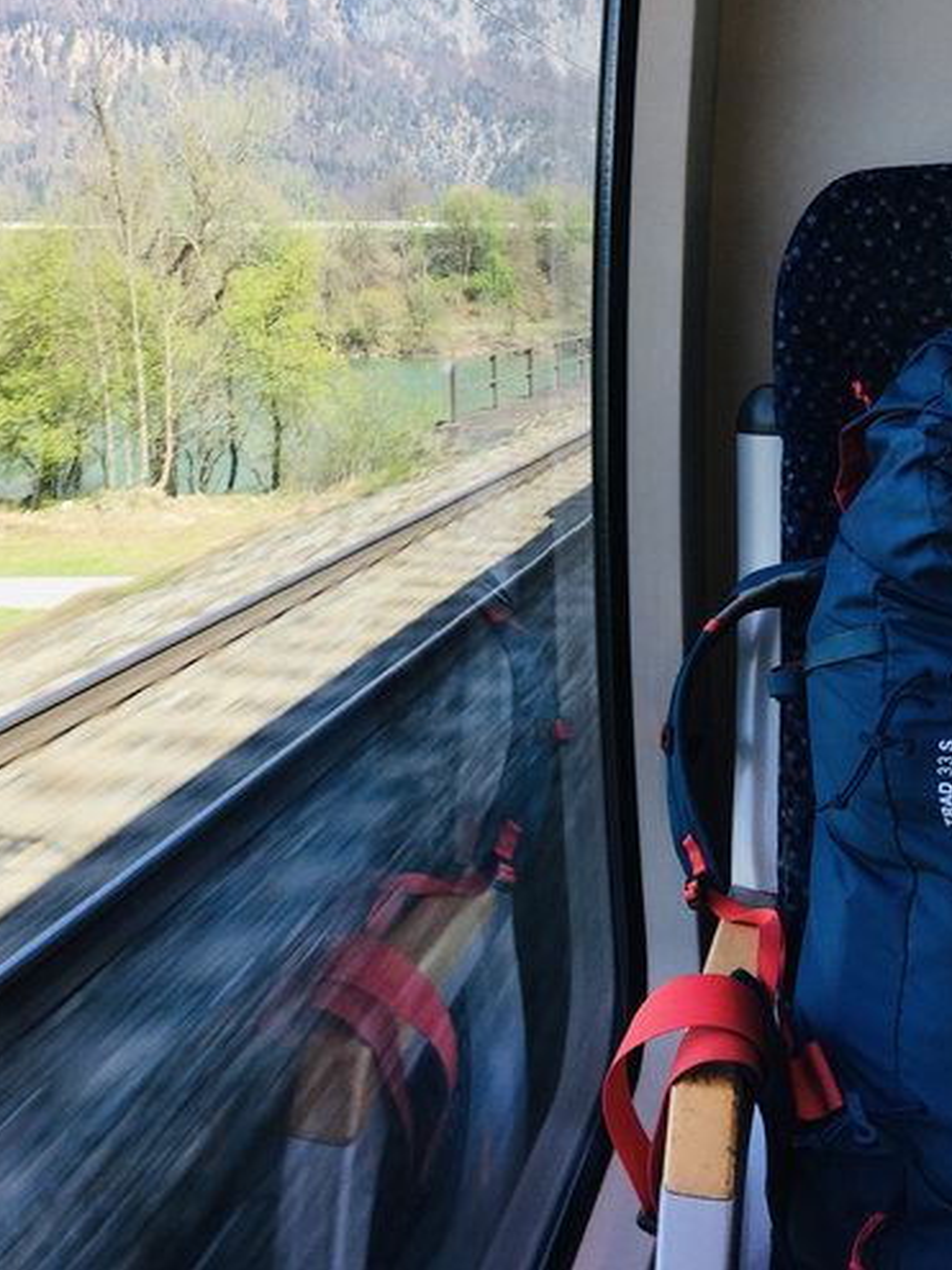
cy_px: 404
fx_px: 1467
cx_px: 431
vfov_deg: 45.9
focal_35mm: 40
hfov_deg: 35.9
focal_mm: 4.15
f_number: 2.2
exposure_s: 1/130
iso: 25
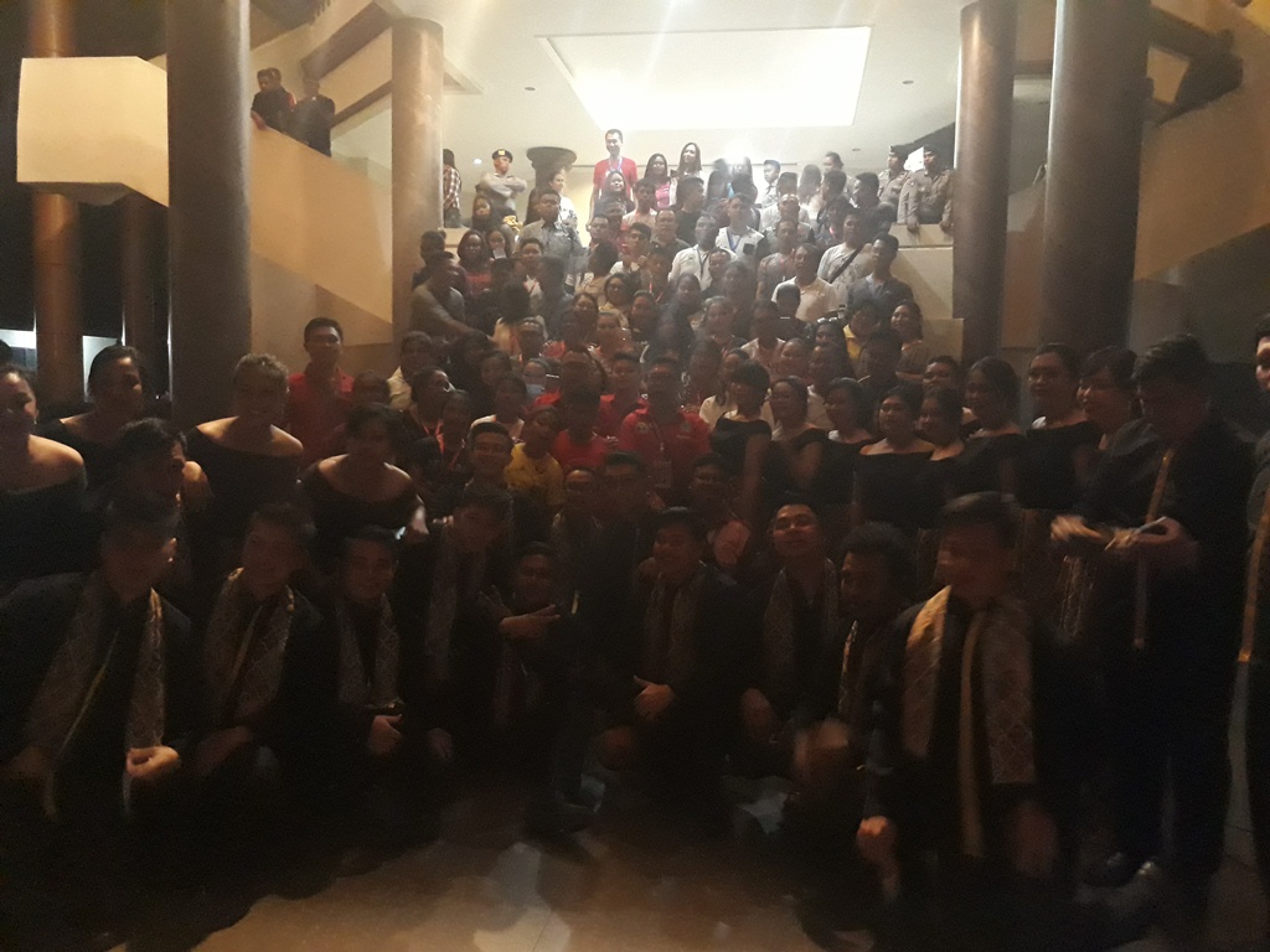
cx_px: 635
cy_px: 476
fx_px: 991
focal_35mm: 27
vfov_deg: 51.4
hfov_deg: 65.3
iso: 800
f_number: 1.9
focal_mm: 3.6
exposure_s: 1/10
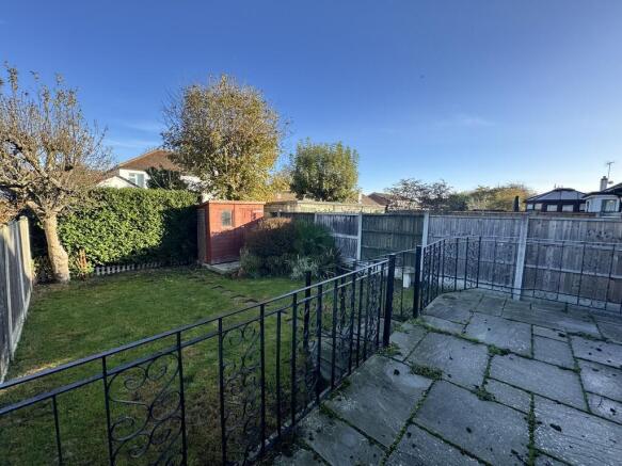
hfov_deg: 102.1
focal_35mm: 14
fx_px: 252
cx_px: 311
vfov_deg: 85.7
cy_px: 233
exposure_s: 1/498
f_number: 2.2
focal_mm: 2.22
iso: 40
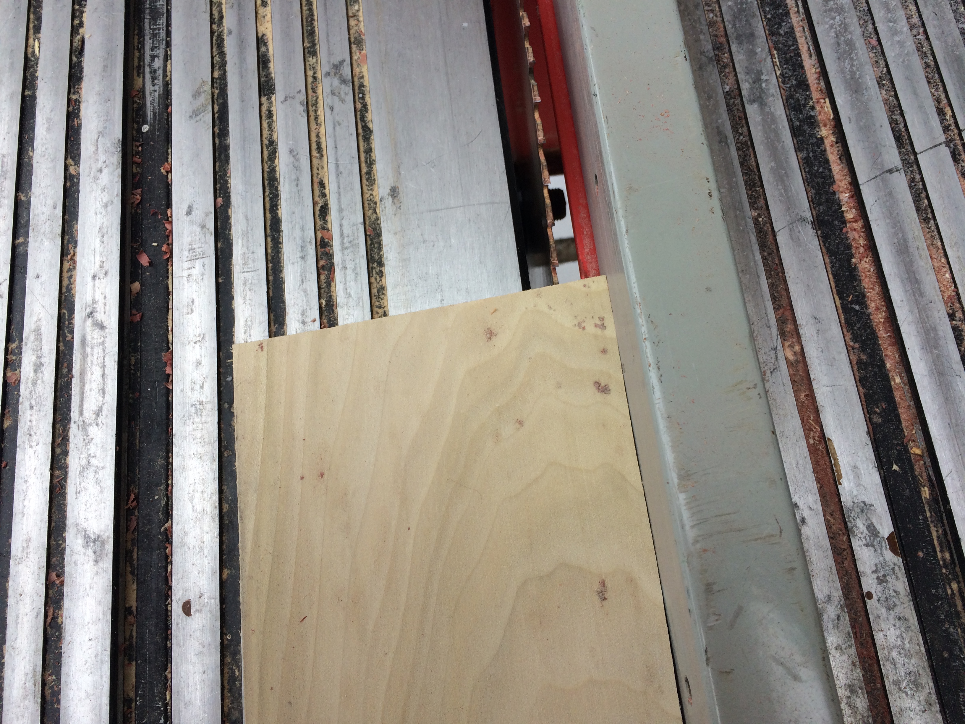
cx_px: 482
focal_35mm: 29
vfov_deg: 48.2
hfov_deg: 61.7
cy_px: 362
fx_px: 808
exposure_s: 1/318
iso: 32
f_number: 2.2
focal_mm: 4.15
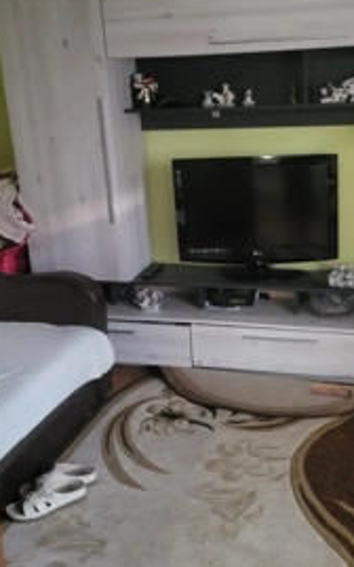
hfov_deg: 31.0
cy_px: 255
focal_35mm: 41
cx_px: 238
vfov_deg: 48.2
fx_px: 633
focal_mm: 5.4
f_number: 1.8
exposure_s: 1/20
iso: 1600
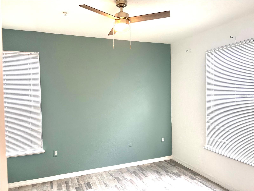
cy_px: 96
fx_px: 191
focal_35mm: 26
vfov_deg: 53.1
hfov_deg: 67.3
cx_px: 127
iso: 100
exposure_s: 1/120
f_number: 1.5
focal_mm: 5.7
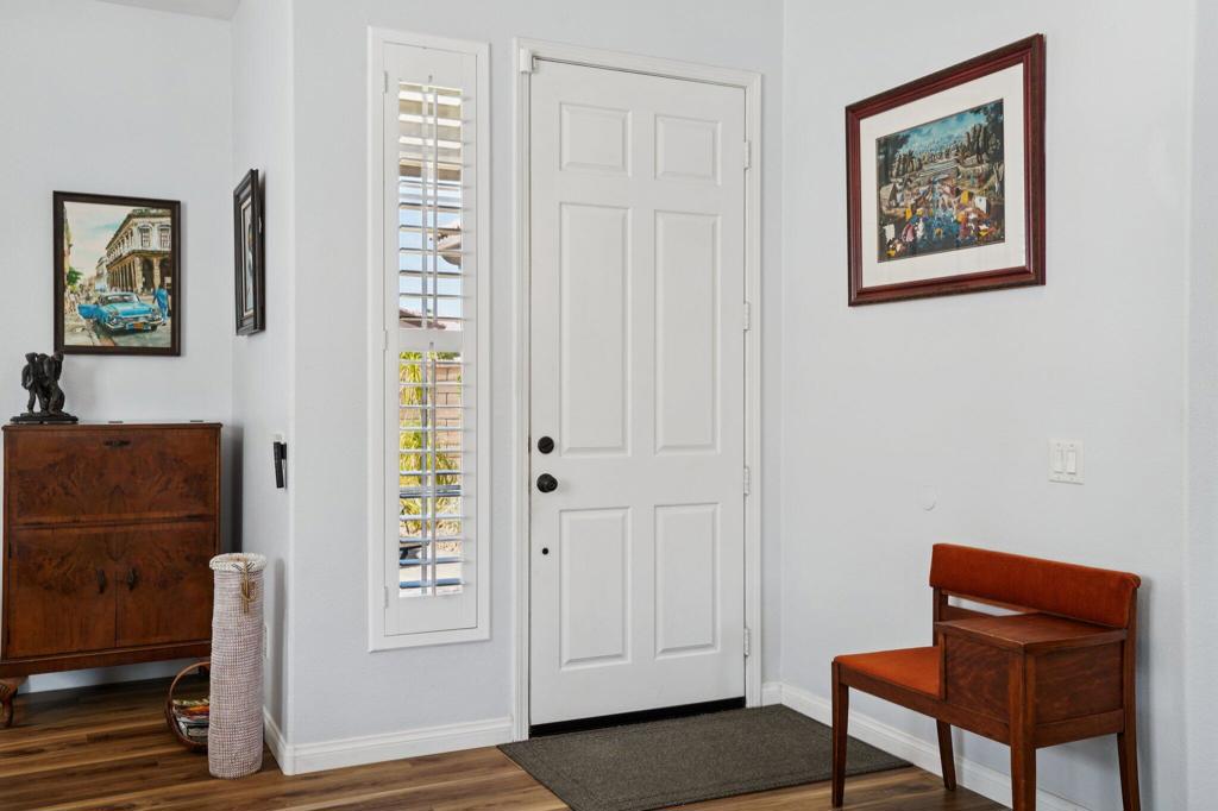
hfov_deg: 57.2
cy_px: 406
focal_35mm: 33
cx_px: 609
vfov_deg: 39.9
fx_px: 1116
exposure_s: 1/40
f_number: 8
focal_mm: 33
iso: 400
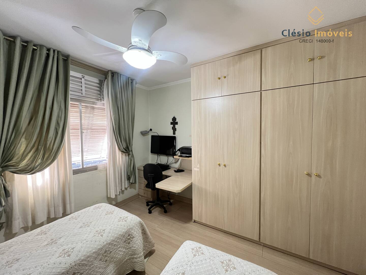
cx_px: 183
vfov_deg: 89.9
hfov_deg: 106.2
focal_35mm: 13
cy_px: 138
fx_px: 137
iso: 400
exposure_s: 1/60
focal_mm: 1.57
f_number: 1.8
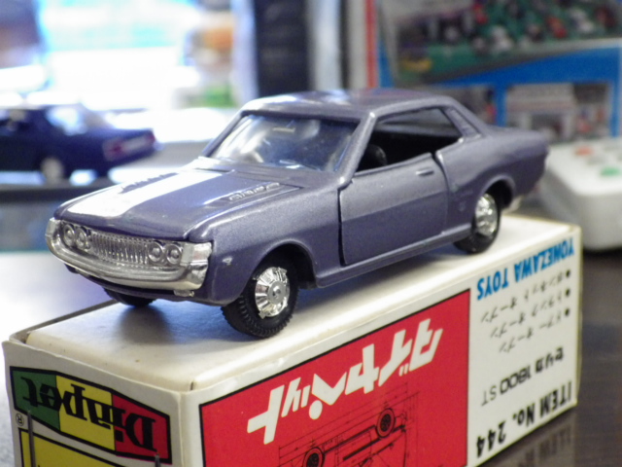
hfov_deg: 27.4
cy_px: 234
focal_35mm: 71
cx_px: 311
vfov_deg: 20.7
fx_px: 1276
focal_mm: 12.8
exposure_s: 1/30
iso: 800
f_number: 4.2
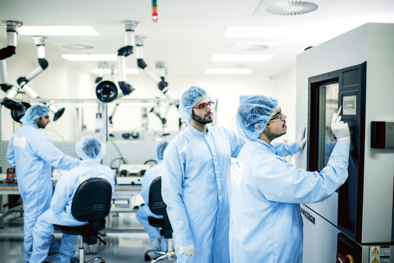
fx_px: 383
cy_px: 132
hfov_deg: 54.4
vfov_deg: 37.9
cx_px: 197
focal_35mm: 35
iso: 160
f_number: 1.8
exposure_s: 1/80
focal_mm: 35
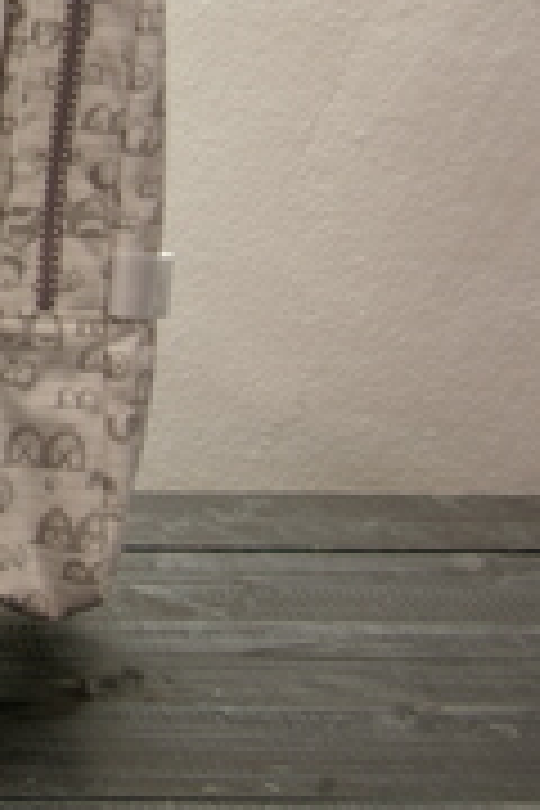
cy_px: 90
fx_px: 2843
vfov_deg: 16.0
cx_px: -367
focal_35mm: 126
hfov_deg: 10.3
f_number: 4
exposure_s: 1/6
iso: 200
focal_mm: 31
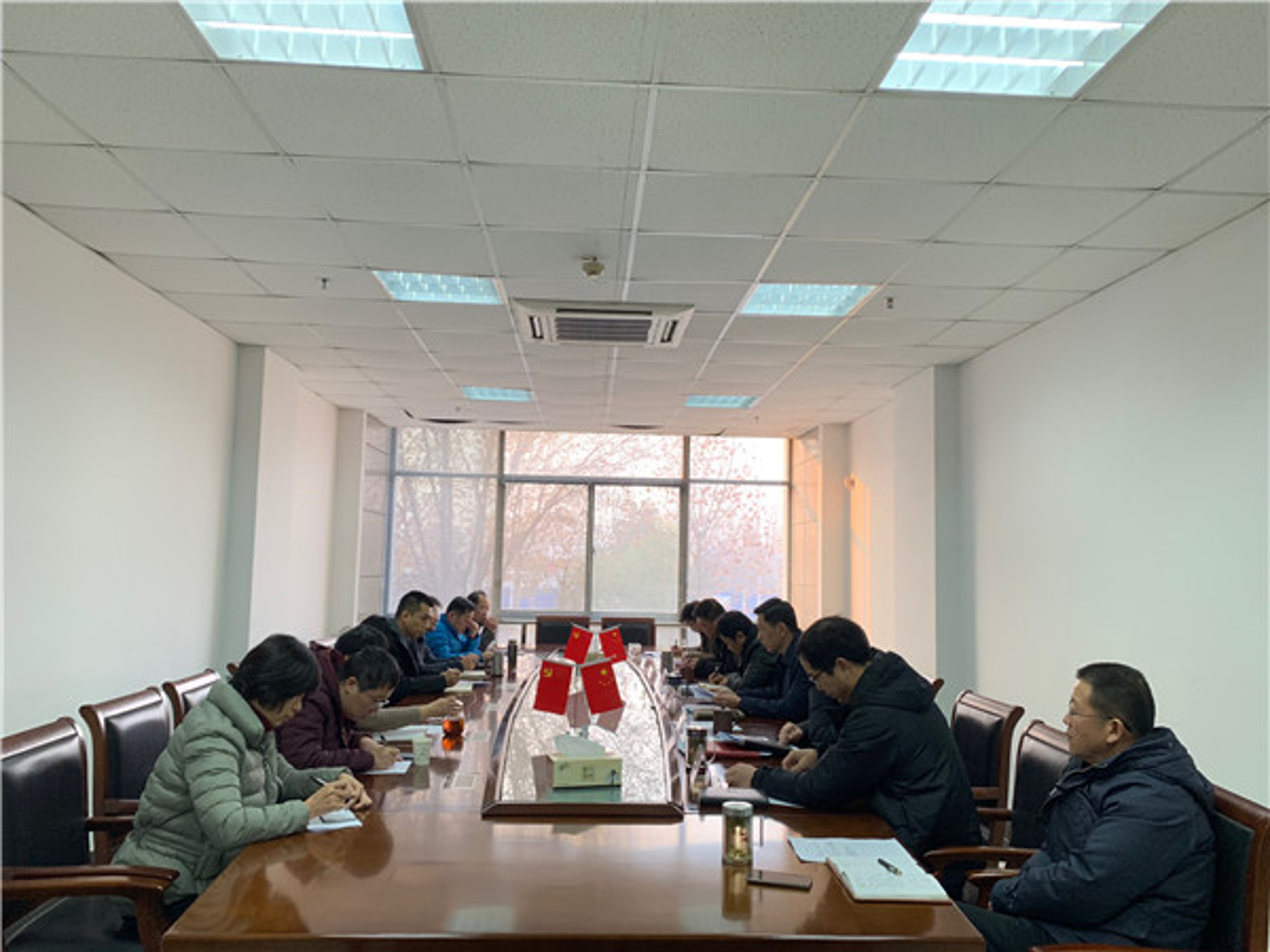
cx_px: 635
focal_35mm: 26
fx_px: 954
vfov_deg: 53.1
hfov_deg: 67.3
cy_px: 476
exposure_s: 1/100
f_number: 1.8
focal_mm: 4.25
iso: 100
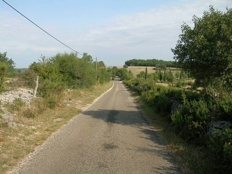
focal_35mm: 35
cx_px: 116
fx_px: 235
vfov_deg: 40.7
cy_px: 87
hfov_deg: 52.6
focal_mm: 5.4
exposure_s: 1/333
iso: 50
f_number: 4.8
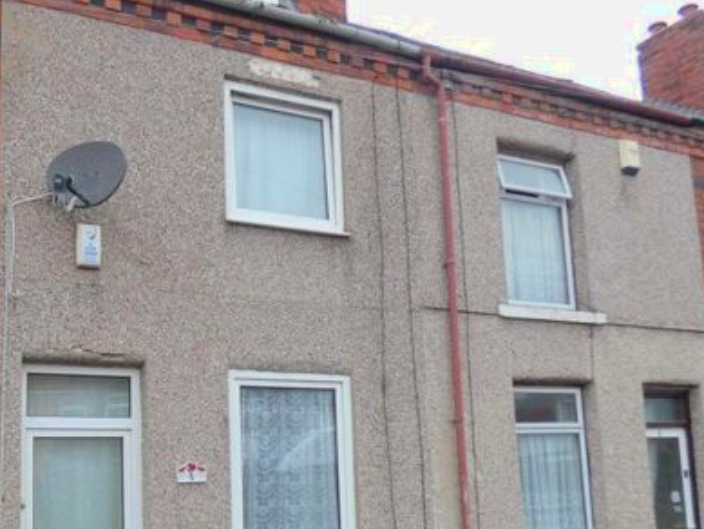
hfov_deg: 49.7
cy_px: 380
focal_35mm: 36
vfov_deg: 38.9
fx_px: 732
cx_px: 194
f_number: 2.8
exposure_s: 1/250
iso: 80
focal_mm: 3.6
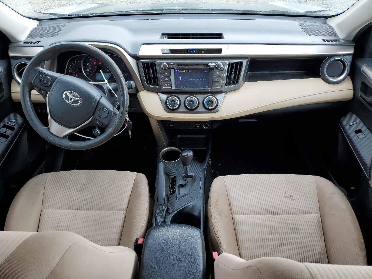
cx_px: 186
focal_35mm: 26
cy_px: 140
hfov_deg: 67.3
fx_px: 279
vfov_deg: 53.1
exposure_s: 1/208
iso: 50
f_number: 1.5
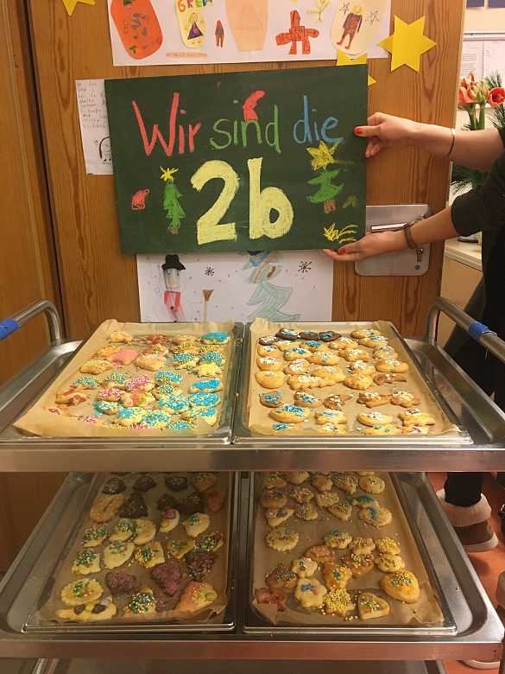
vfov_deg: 61.7
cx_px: 252
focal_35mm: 29
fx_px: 564
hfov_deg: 48.2
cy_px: 337
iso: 160
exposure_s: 1/33
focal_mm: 4.15
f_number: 2.2
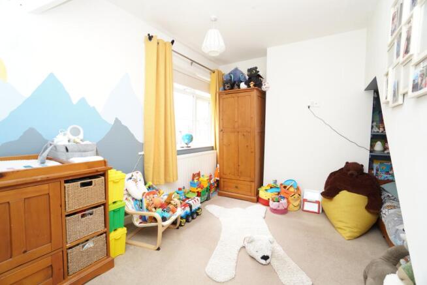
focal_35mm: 15
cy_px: 142
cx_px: 214
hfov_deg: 100.4
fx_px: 178
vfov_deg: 77.4
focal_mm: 10
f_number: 4.5
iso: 500
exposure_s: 1/60
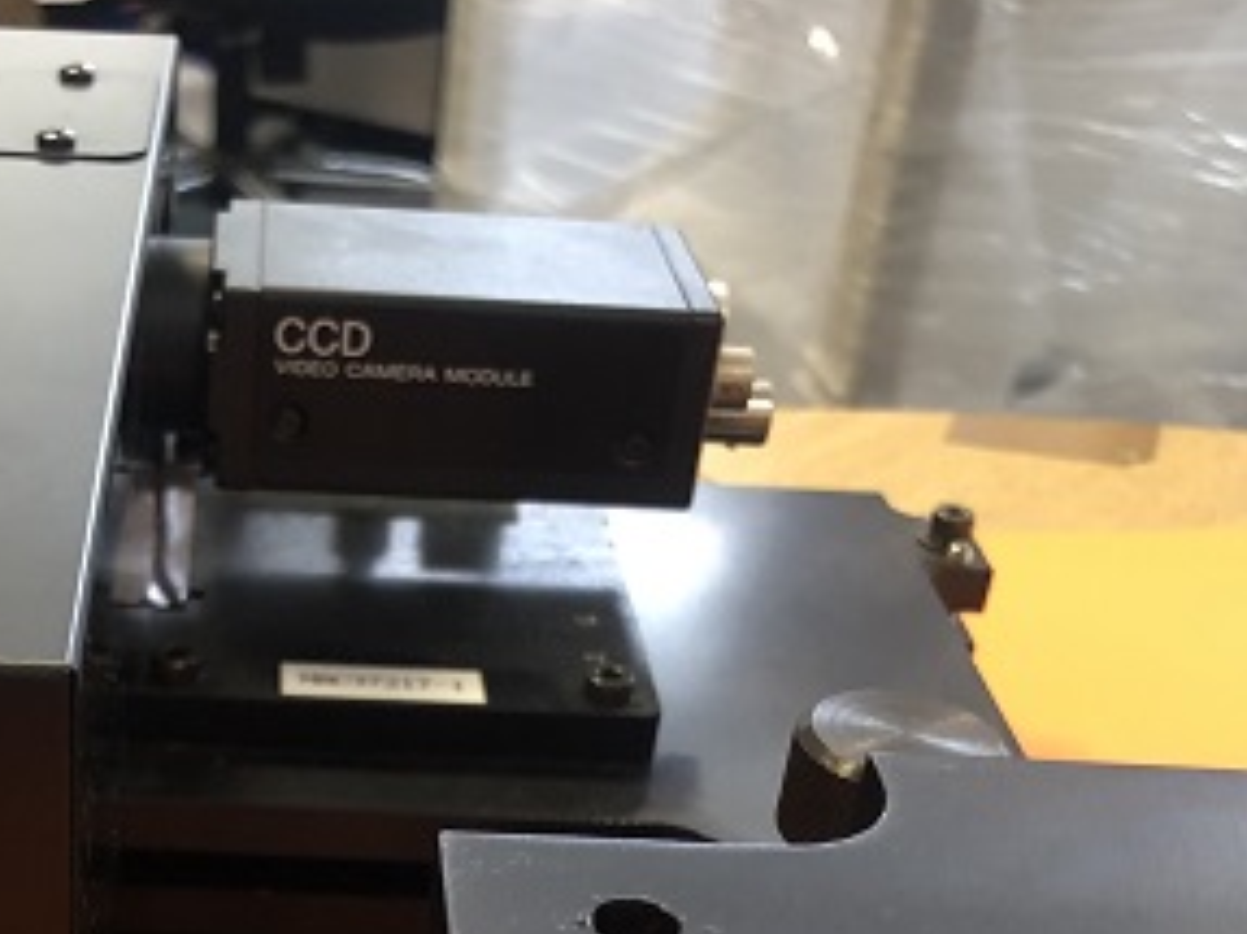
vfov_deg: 23.6
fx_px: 2125
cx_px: 272
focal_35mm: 59
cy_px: 973
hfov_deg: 31.9
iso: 64
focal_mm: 3.99
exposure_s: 1/17
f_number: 1.8
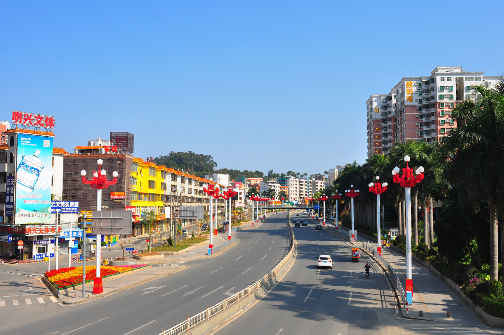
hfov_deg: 53.2
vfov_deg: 36.8
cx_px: 252
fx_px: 503
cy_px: 168
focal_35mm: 36
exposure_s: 1/640
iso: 220
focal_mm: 24
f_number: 7.1
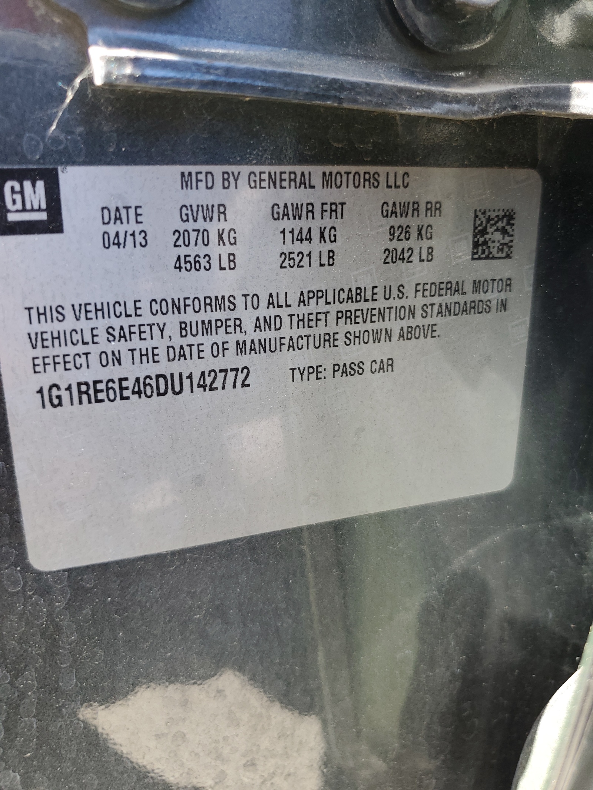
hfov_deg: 53.1
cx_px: 296
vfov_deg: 67.3
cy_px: 395
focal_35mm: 26
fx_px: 594
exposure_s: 1/120
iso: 52
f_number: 1.5
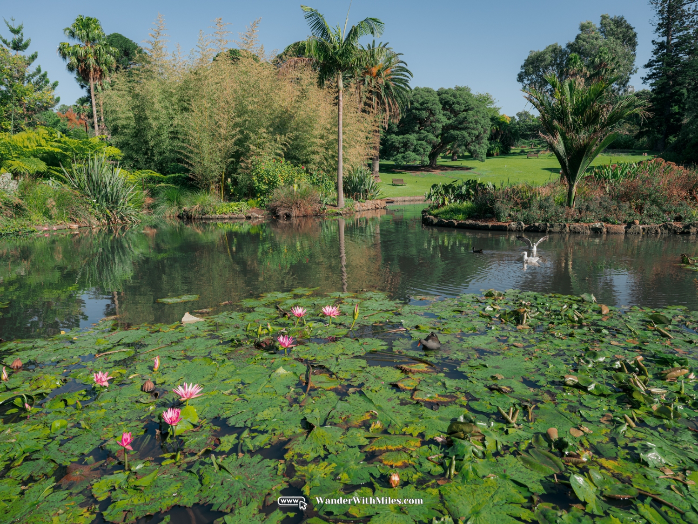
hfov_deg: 76.4
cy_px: 262
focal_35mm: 22
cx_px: 349
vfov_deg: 61.1
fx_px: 444
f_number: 8
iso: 200
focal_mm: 27.8
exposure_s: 1/200
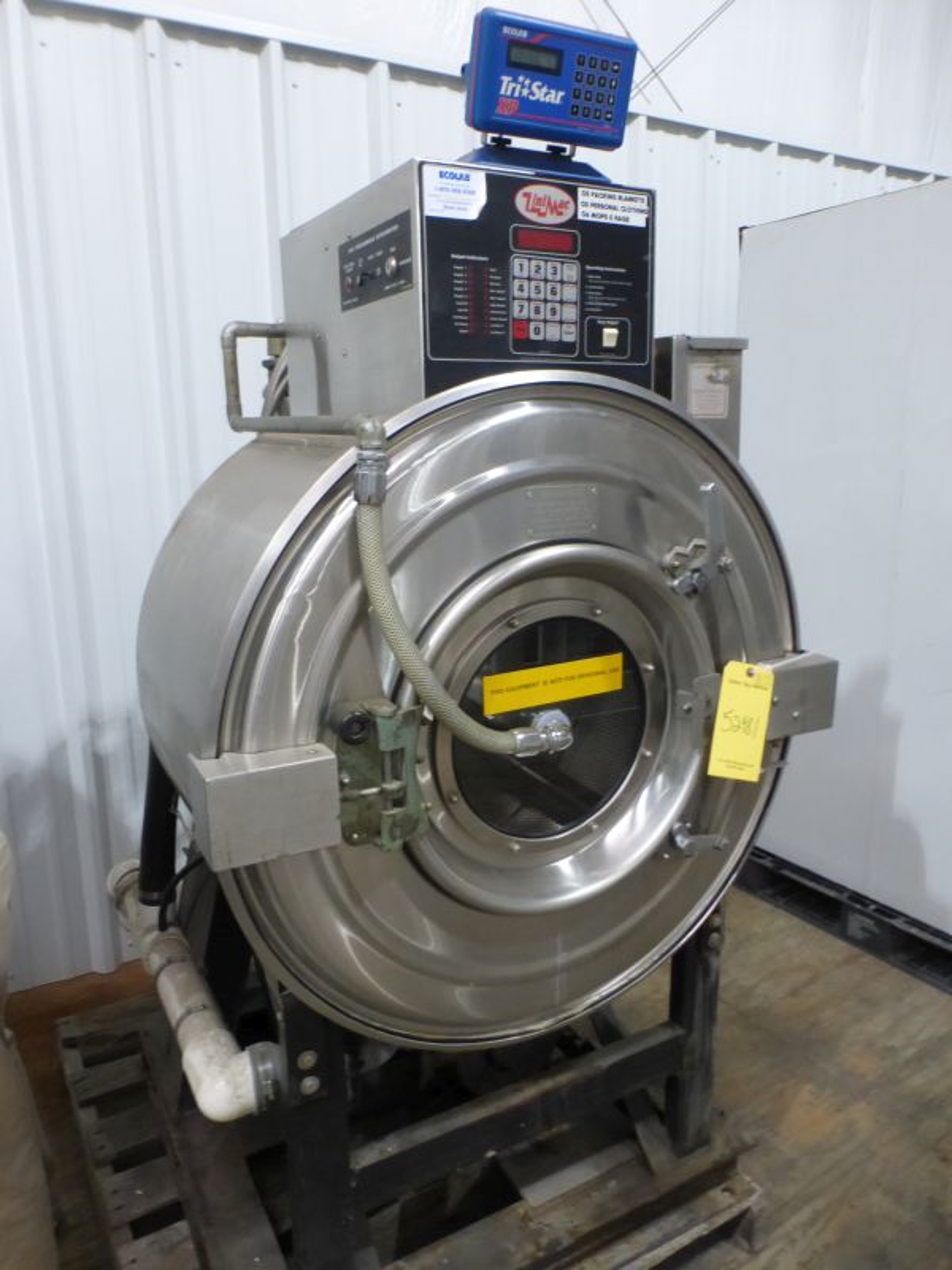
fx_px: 880
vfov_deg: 71.6
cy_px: 635
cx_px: 476
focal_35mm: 24
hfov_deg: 56.8
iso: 400
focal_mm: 4.3
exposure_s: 1/40
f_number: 3.3
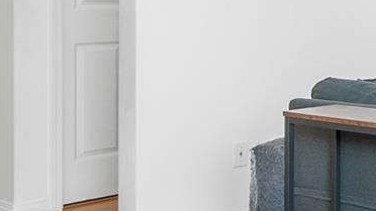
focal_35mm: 81
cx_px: 629
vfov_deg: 14.6
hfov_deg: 20.5
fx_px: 807
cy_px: -8
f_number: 8
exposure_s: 1/20
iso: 320
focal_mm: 12
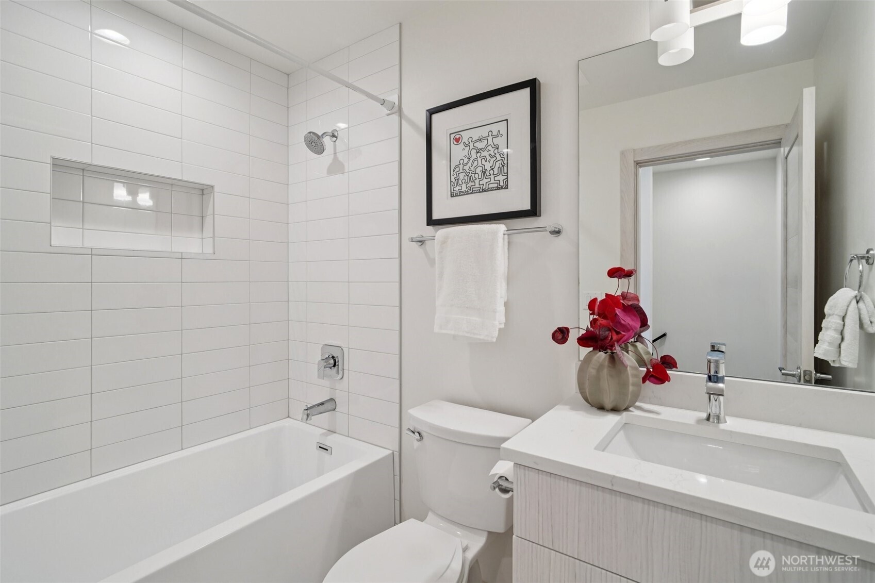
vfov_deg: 73.7
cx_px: 438
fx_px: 389
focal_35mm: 16
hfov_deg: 96.7
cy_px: 292
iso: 1600
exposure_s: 1/40
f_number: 8
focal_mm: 16
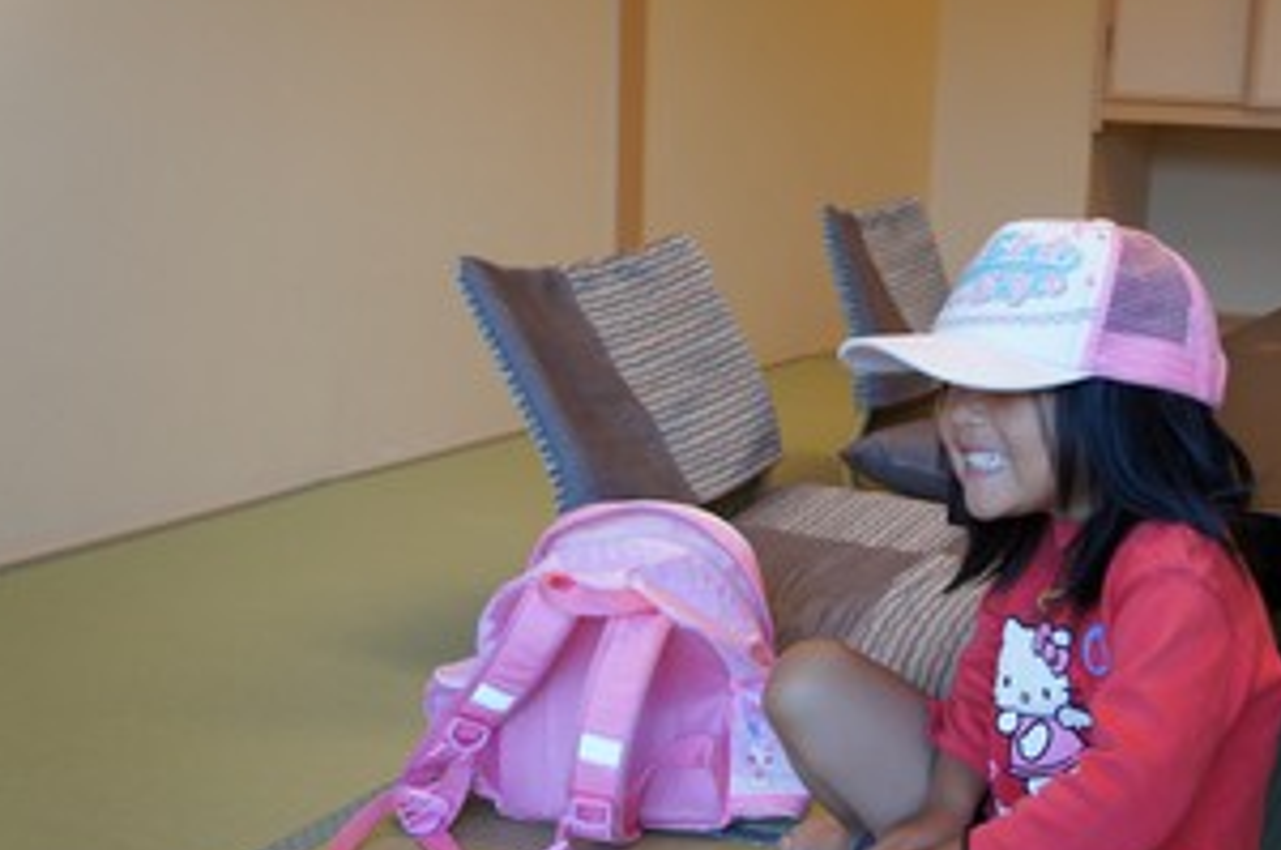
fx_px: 1705
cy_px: 517
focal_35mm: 48
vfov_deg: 27.9
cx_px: 816
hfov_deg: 40.8
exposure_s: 1/40
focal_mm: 24
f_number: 4
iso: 250
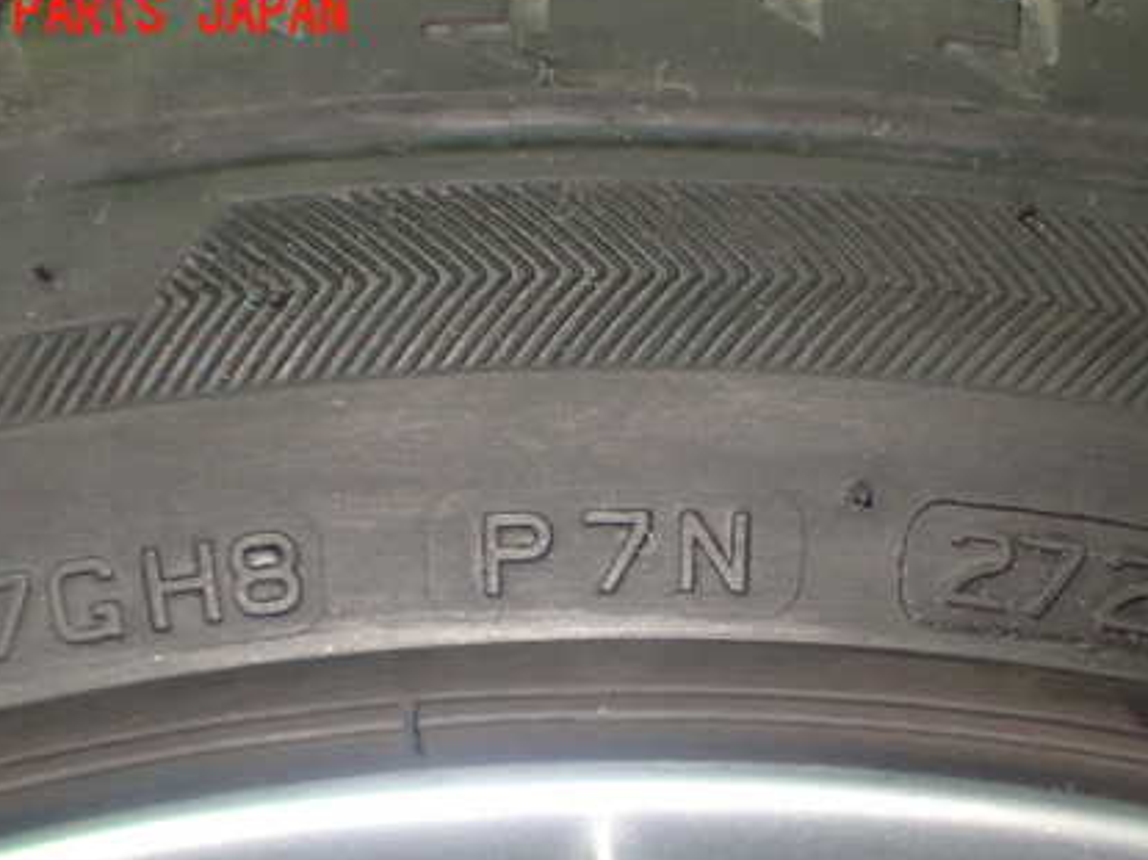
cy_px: 603
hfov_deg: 28.5
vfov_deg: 21.5
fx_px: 2254
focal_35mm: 68
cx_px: 675
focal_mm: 8.4
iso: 800
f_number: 3.1
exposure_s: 1/20
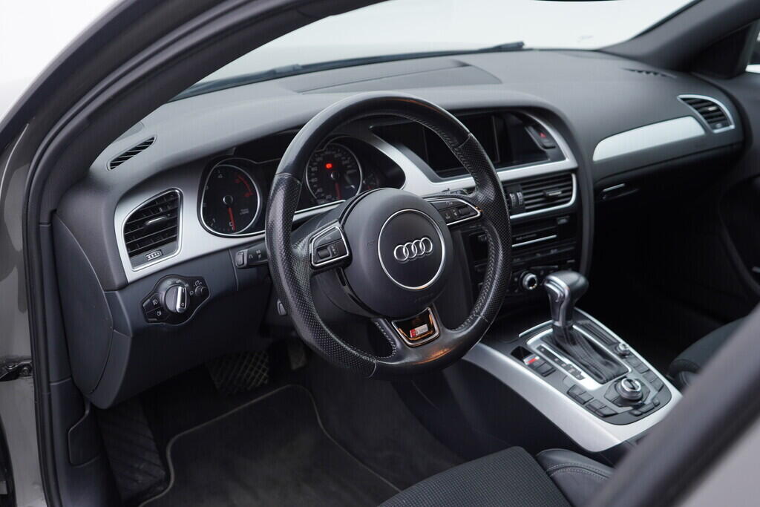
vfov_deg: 36.9
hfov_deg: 53.1
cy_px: 254
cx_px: 380
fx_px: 760
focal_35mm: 36
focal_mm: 24
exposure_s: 1/50
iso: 125
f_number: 3.2
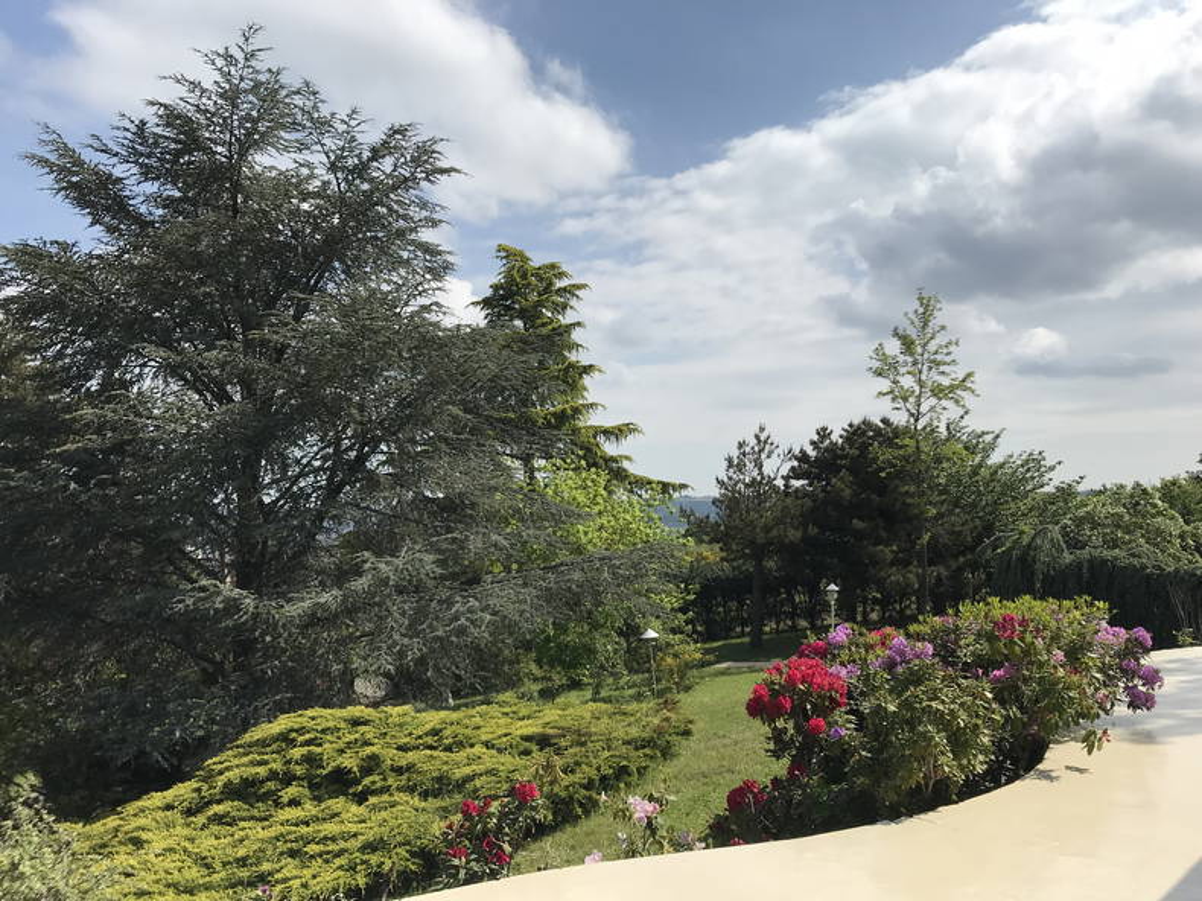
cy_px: 450
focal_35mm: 28
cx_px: 601
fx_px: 972
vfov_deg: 49.7
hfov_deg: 63.5
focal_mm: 3.99
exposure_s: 1/3690
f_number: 1.8
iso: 20
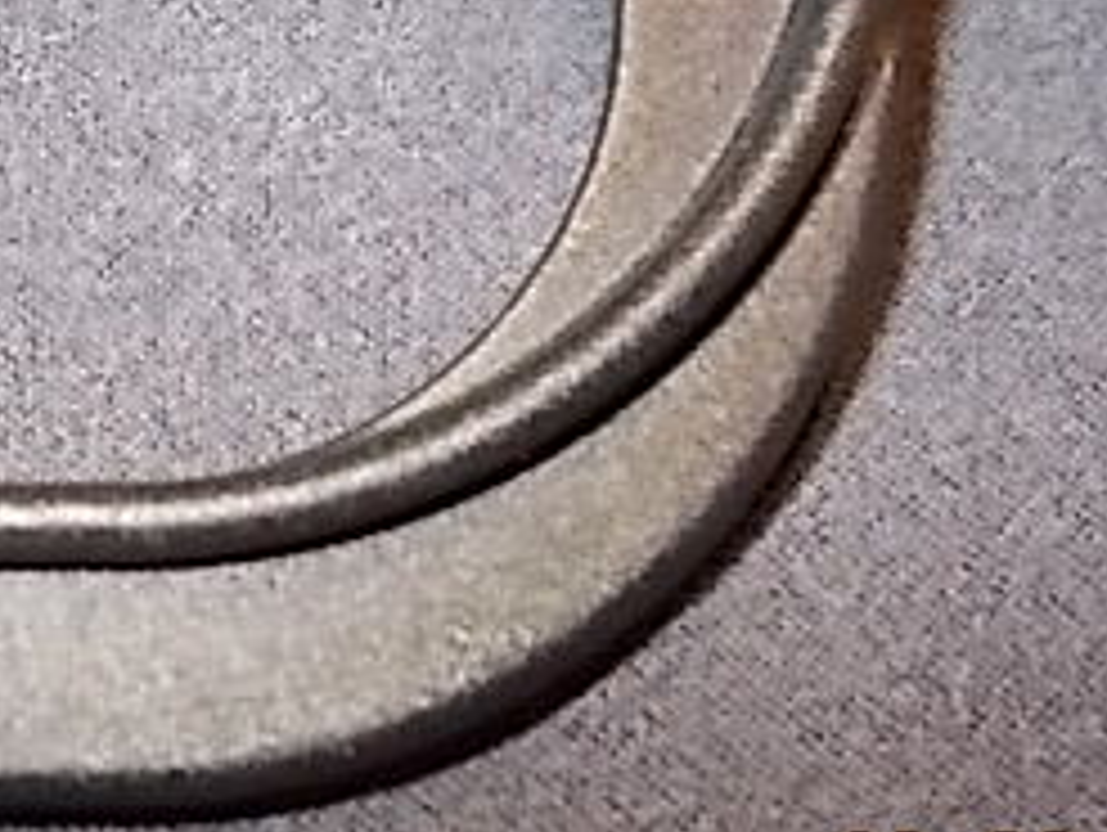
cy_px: 49
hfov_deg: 24.0
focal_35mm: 78
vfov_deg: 18.5
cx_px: 32
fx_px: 2497
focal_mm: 5.3
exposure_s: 1/25
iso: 200
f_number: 3.4
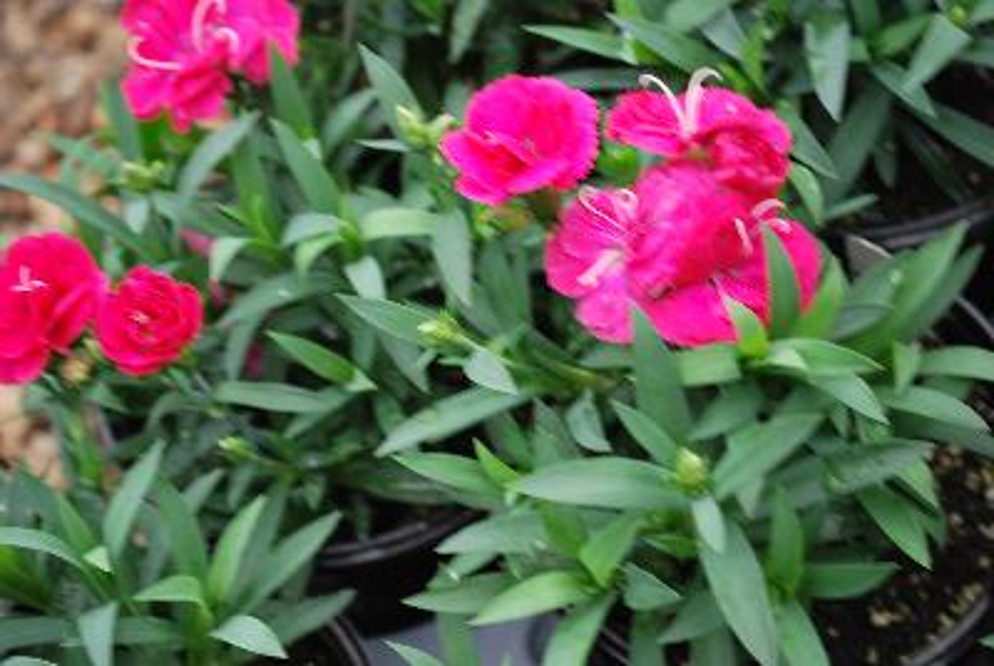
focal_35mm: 72
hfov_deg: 28.0
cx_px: 497
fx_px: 1991
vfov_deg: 19.0
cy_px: 333
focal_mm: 48
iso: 200
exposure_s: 1/40
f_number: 5.6
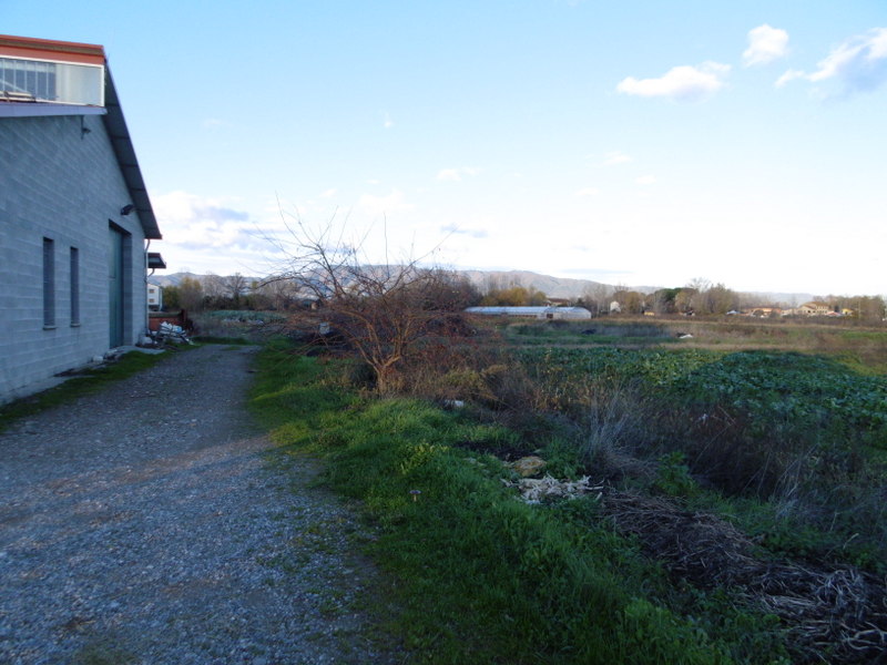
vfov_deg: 54.9
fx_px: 641
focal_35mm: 25
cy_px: 332
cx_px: 444
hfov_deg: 69.4
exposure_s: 1/400
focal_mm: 4.5
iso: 100
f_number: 3.1
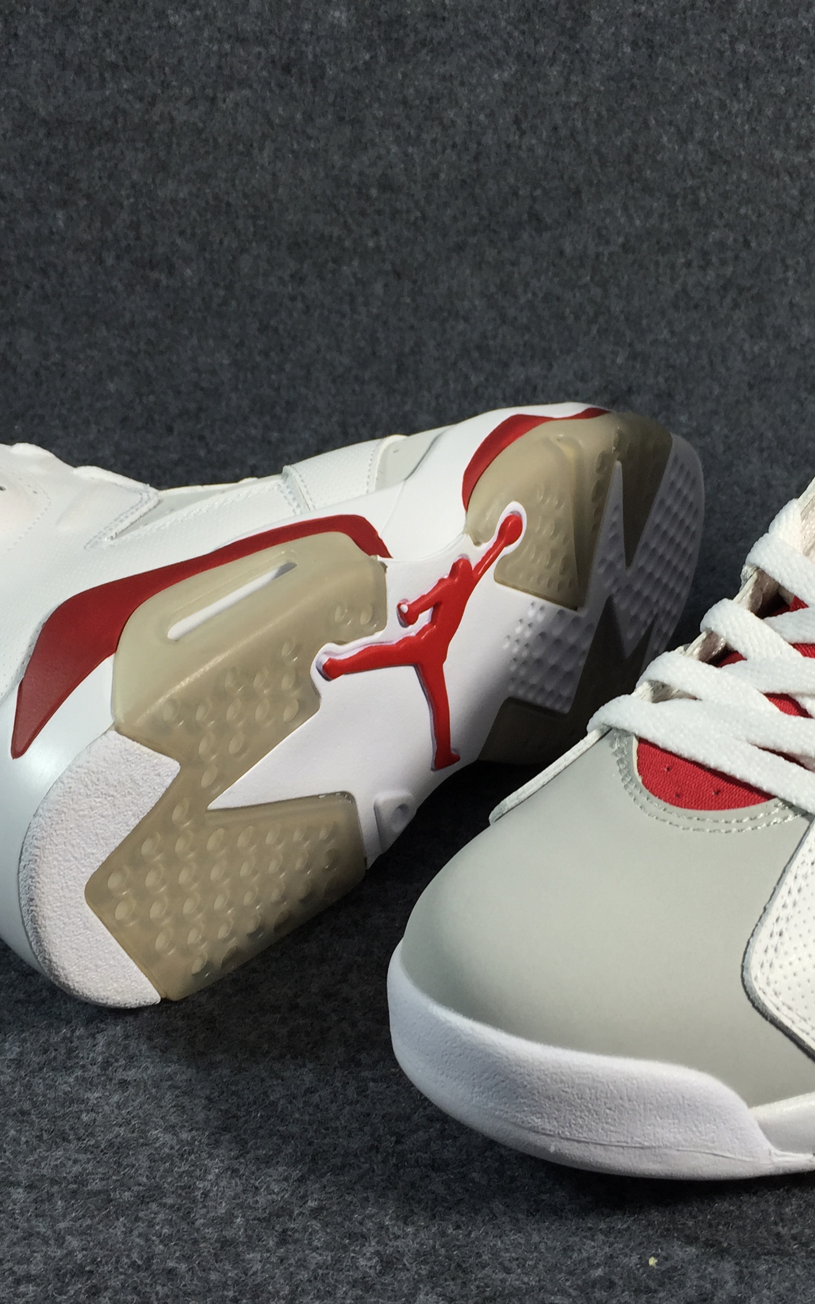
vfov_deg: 47.2
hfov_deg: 30.4
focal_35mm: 42
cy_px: 663
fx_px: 1493
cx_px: 510
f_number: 2.2
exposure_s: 1/50
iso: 32
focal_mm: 4.15
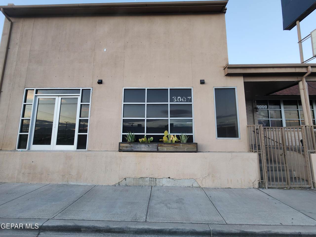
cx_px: 158
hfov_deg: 106.2
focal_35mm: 13
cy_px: 118
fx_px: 119
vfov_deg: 89.9
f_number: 2.2
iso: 64
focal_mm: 2.2
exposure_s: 1/60
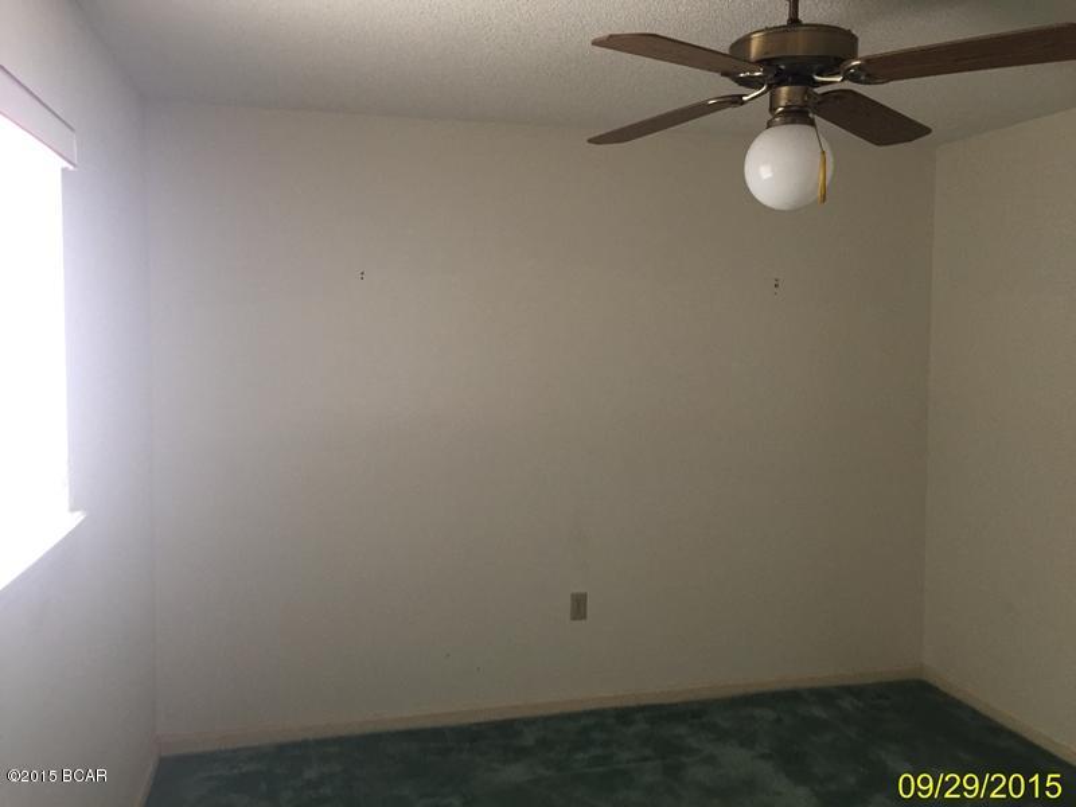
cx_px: 538
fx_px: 901
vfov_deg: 48.2
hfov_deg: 61.7
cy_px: 404
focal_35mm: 29
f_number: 2.2
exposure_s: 1/30
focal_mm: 4.15
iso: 200
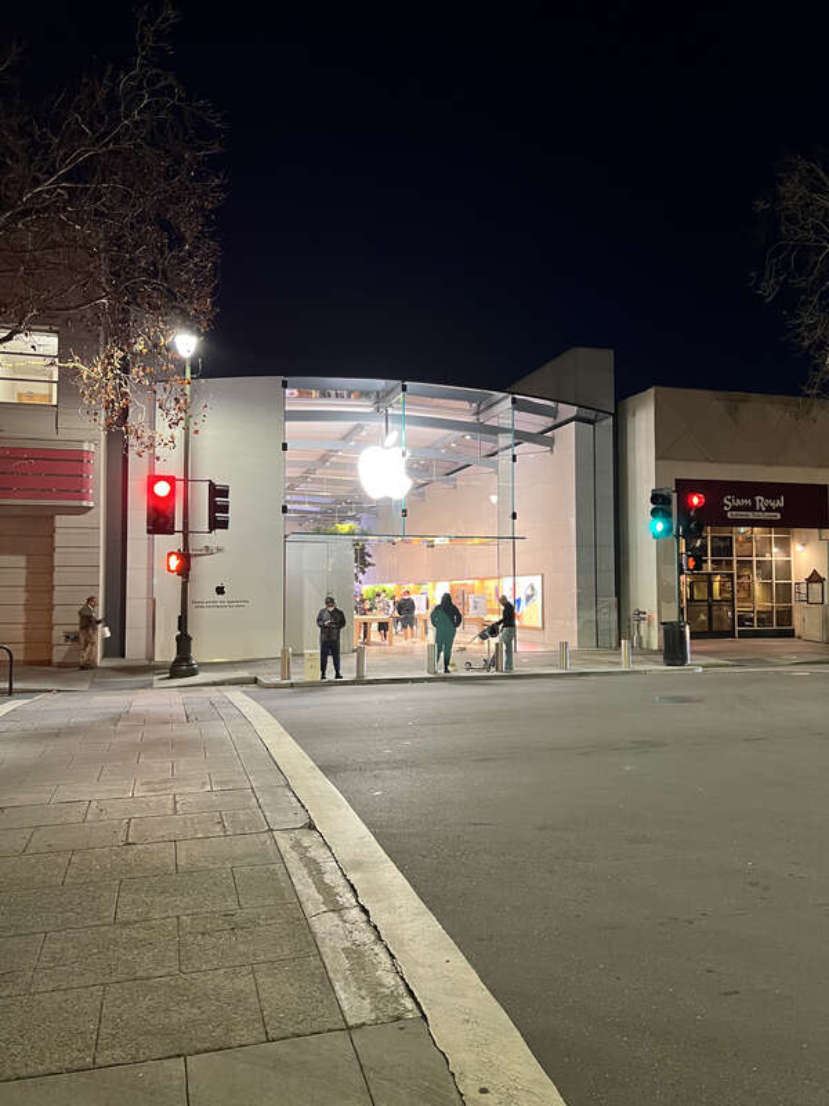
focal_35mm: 26
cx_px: 414
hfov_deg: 53.1
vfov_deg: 67.3
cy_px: 553
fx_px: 830
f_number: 1.5
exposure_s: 1/60
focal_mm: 5.7
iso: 500
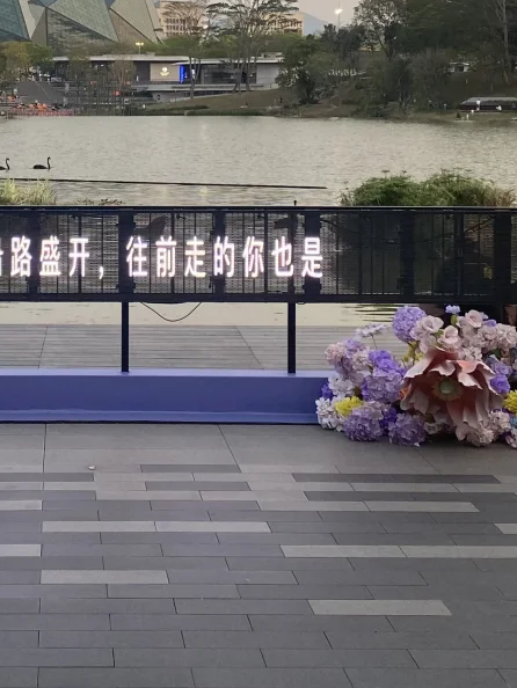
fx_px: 1254
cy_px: 35
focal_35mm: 63
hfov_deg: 23.1
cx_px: 134
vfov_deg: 29.1
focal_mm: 4.25
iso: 40
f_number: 1.8
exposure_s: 1/160
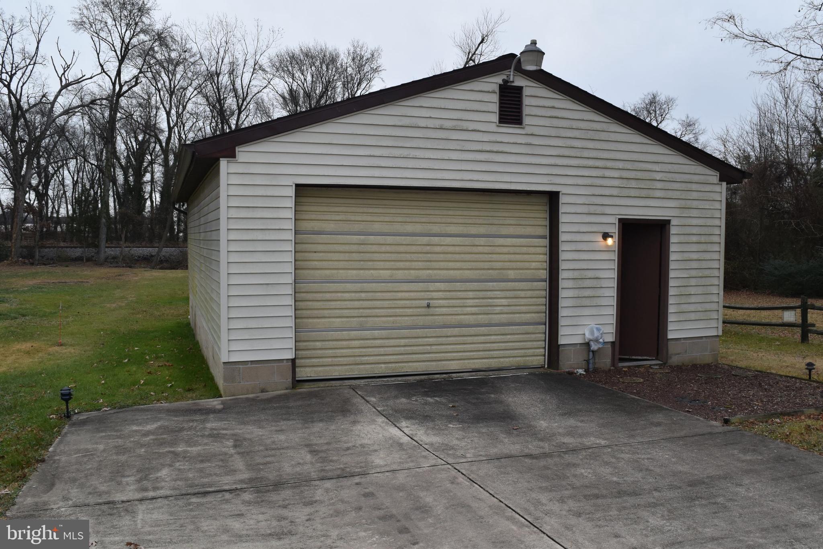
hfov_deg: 59.5
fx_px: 720
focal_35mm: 32
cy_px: 274
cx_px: 412
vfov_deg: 41.7
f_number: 8
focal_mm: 21
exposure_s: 1/250
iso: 400
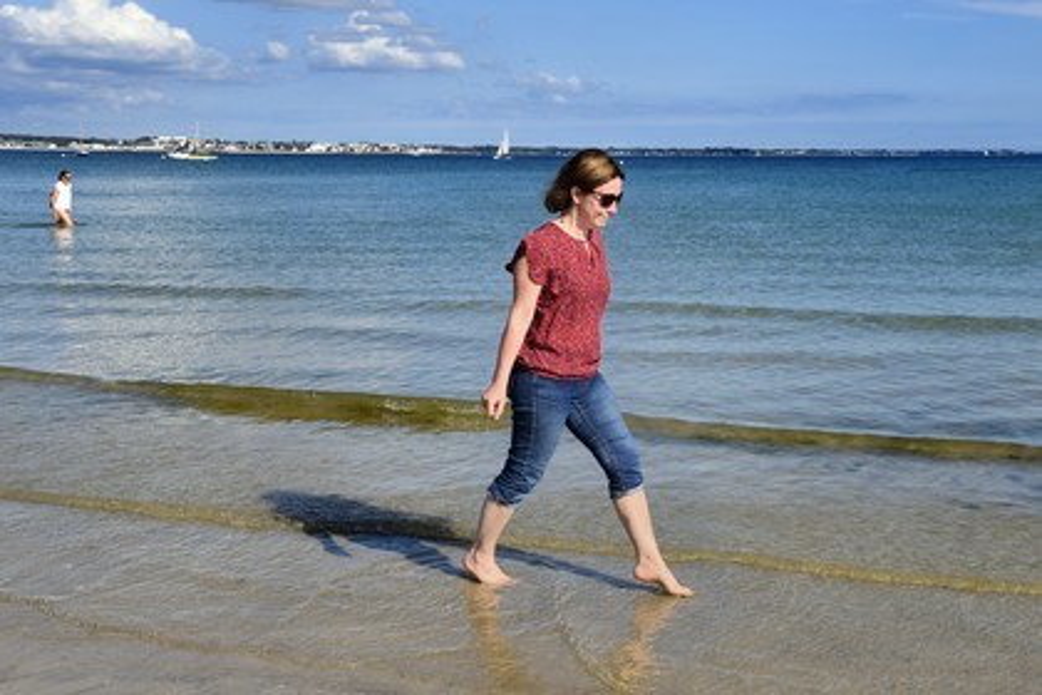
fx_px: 1389
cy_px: 348
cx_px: 521
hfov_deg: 41.1
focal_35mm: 48
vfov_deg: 28.1
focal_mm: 48
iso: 200
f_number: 10
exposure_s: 1/400
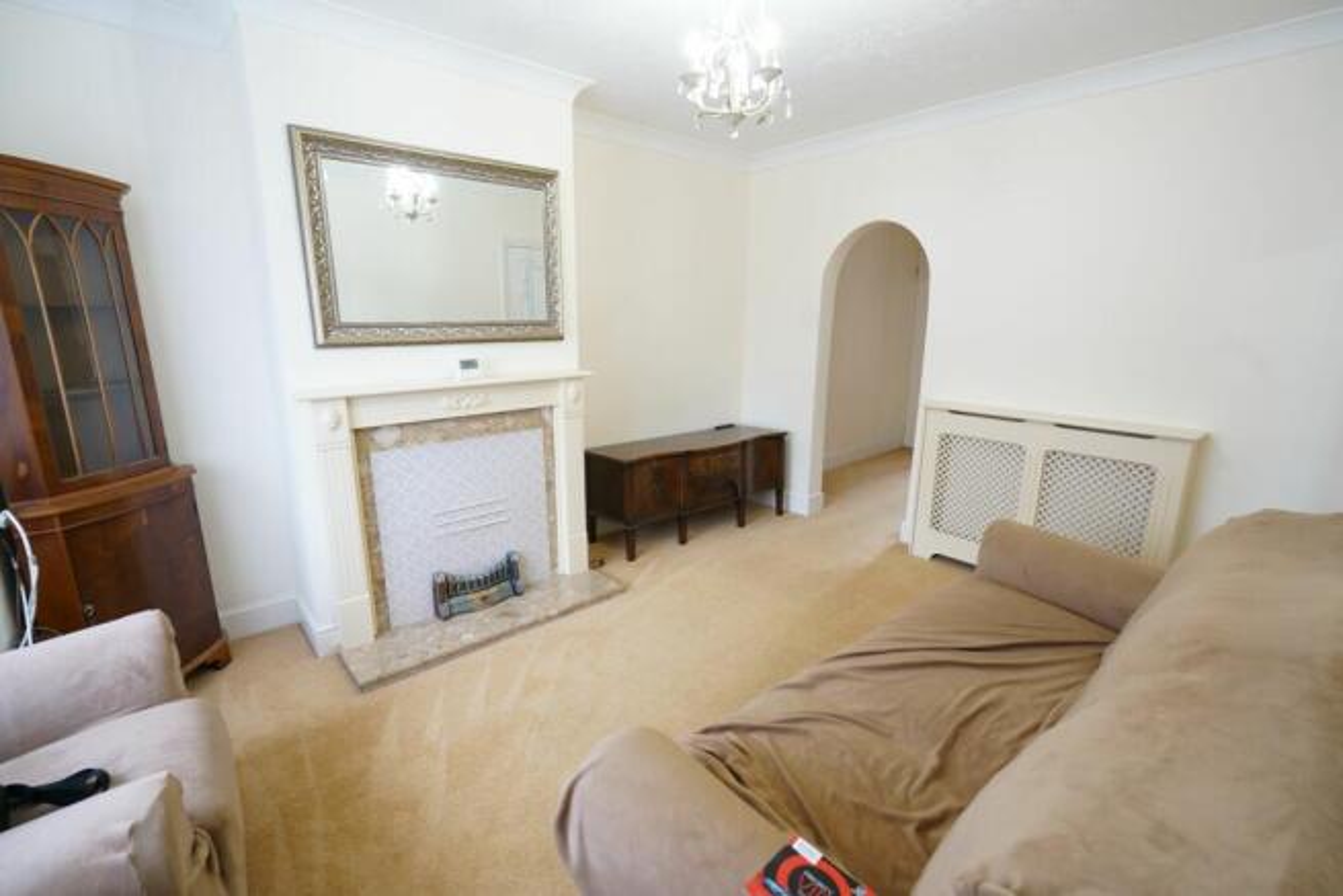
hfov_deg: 96.7
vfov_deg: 73.8
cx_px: 672
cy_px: 448
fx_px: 597
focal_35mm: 16
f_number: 5
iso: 400
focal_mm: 16
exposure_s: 1/13
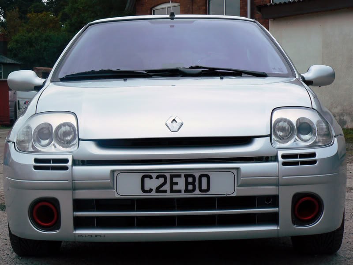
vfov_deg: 18.4
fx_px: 816
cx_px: 176
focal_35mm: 80
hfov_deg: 24.4
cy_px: 132
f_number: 6.3
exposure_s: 1/200
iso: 100
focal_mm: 13.4
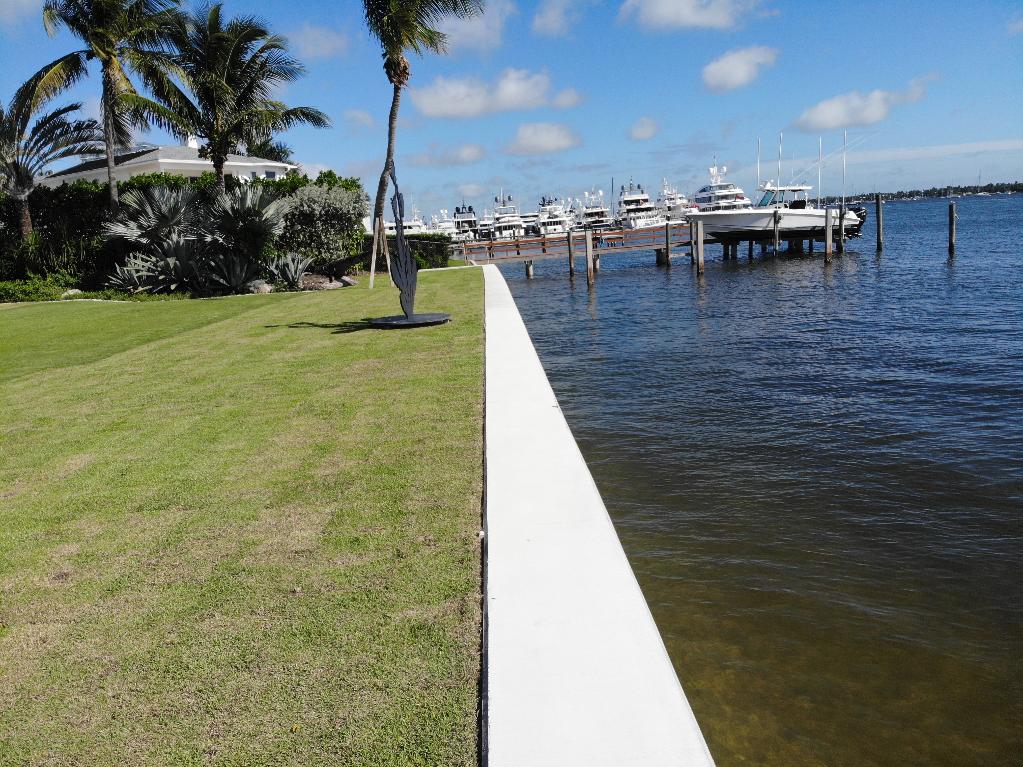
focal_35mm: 24
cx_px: 512
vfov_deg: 56.8
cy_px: 384
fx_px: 709
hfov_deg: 71.6
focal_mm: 4.5
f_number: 2.8
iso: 101
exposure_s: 1/1328
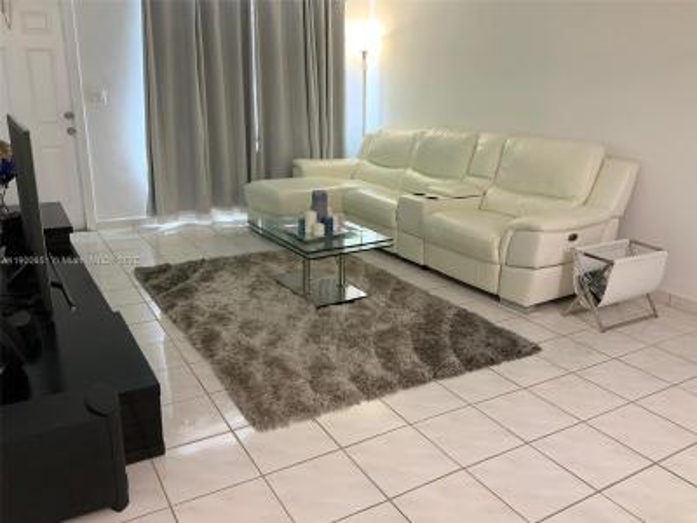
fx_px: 584
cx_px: 348
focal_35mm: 29
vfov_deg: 48.2
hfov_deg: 61.7
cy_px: 262
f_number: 1.8
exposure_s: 1/60
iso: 125
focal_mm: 3
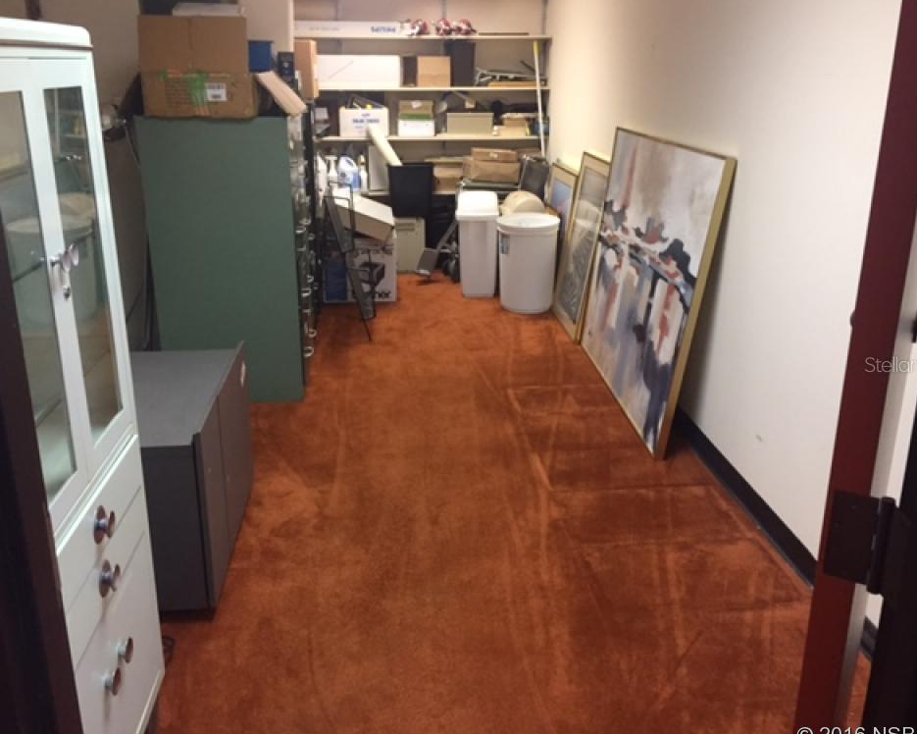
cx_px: 455
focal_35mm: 31
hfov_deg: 57.2
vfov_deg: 47.1
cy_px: 364
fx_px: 841
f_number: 2.2
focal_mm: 4.15
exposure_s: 1/30
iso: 125
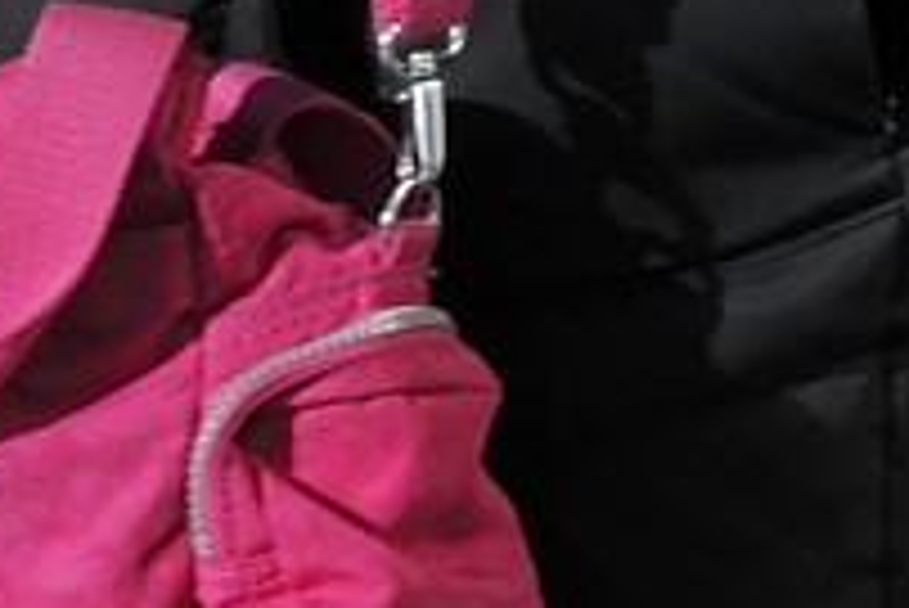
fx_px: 5205
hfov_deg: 7.9
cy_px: -1302
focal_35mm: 206
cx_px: 3100
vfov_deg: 6.1
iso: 400
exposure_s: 1/400
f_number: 11
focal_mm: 26
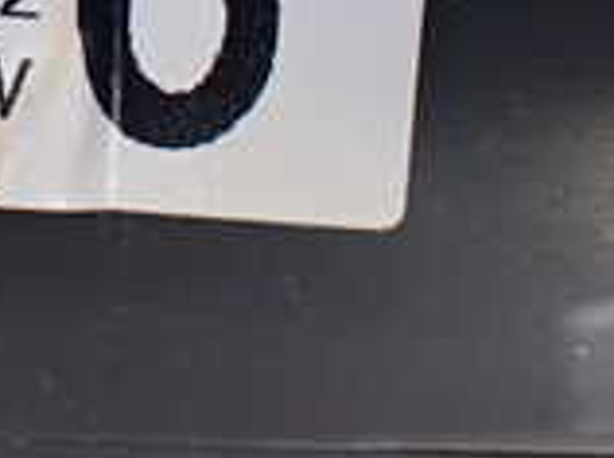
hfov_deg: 16.8
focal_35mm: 114
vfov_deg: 12.5
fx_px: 2019
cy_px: -155
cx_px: -43
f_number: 2.3
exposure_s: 1/125
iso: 500
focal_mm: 5.4
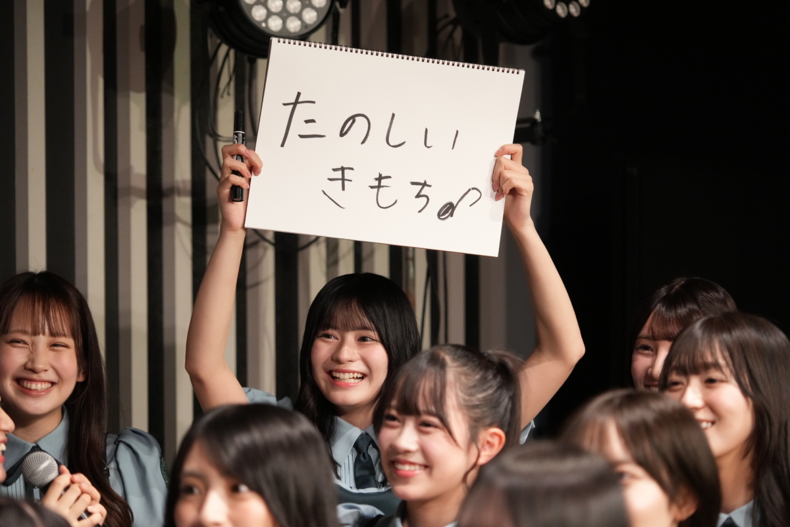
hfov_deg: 8.7
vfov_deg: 5.8
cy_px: 264
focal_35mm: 237
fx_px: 5200
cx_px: 395
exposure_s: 1/250
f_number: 6.3
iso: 4000
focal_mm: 237
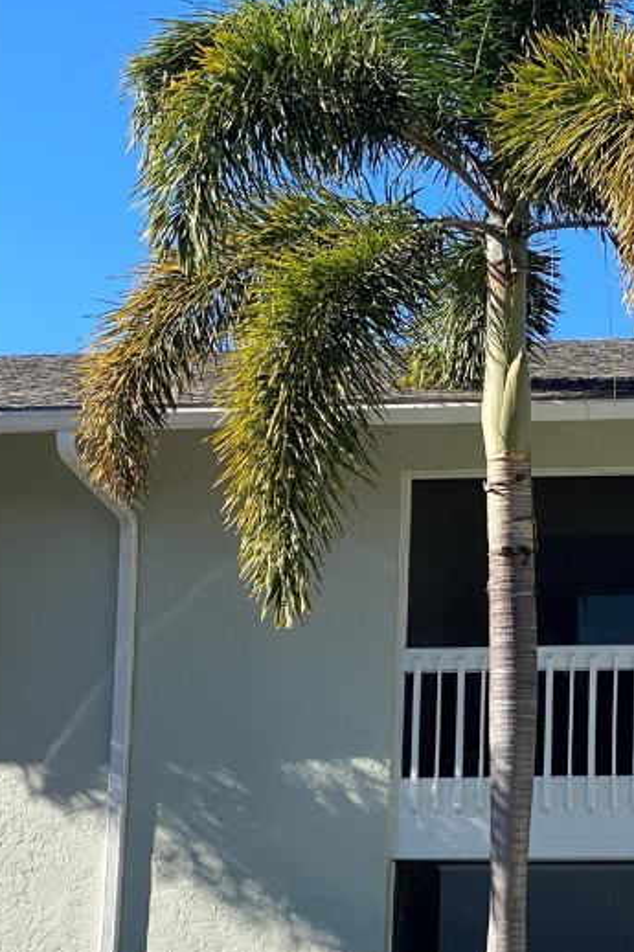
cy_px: 656
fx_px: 2828
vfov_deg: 19.0
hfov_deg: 12.3
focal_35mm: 107
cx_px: 913
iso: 20
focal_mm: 6
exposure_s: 1/856
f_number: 2
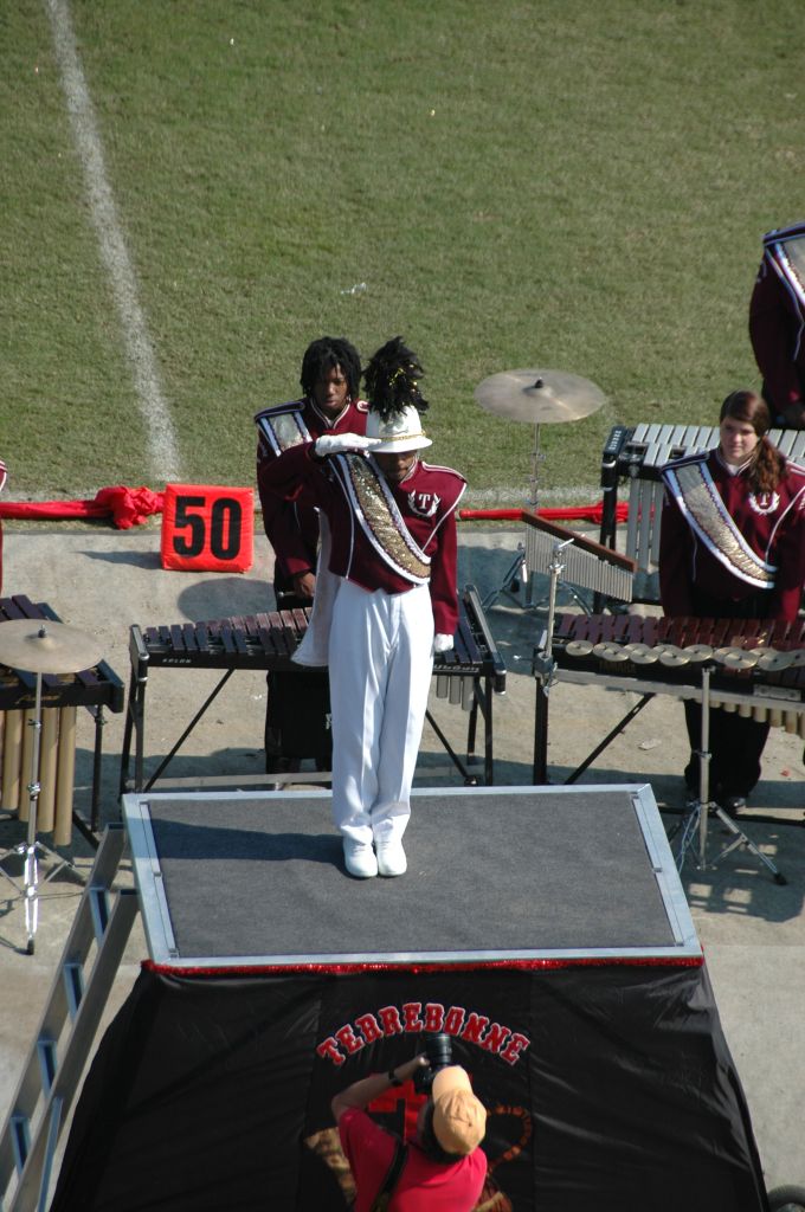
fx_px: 10089
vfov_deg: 6.9
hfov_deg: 4.6
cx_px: 402
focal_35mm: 300
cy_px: 606
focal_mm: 200
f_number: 6.3
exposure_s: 1/500
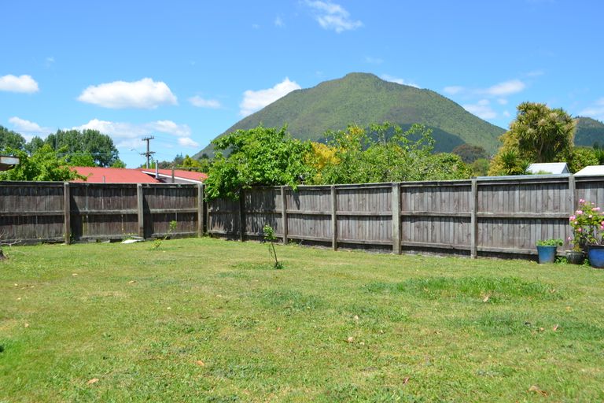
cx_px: 302
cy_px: 202
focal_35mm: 33
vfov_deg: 40.0
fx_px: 554
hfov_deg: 57.2
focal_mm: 22
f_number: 8
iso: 110
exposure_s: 1/250
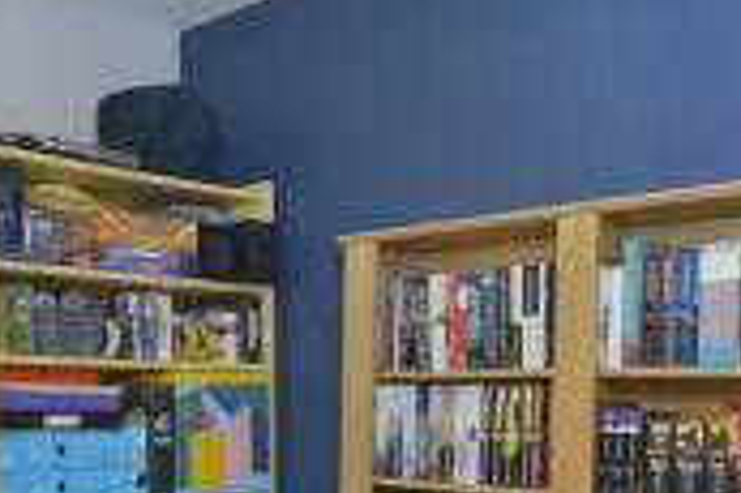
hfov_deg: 37.3
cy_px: 418
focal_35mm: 53
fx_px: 1090
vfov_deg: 24.9
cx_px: 268
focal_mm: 14
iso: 400
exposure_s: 1/50
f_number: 7.1
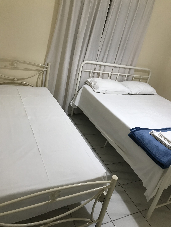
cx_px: 86
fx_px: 184
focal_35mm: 28
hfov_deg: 49.7
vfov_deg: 63.4
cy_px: 114
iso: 50
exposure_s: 1/17
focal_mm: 3.99
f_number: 1.8
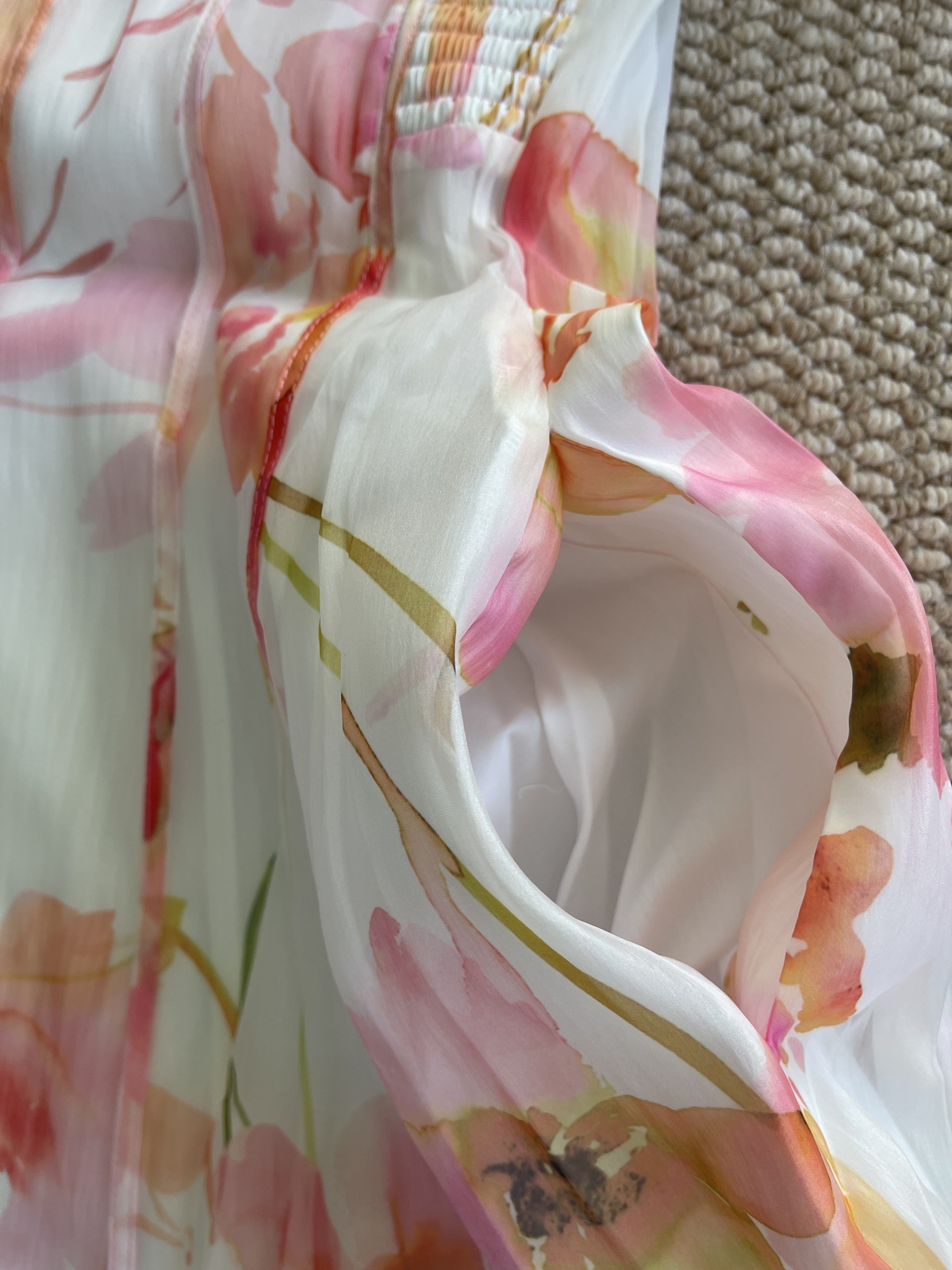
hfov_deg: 54.9
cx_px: 476
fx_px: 917
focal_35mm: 25
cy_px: 635
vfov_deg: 69.4
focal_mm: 5.1
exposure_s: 1/121
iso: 50
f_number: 1.6
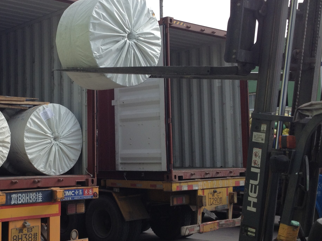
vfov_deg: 23.6
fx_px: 577
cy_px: 120
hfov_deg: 30.9
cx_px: 96
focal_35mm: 62
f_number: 2.4
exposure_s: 1/1255
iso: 50
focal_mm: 4.28
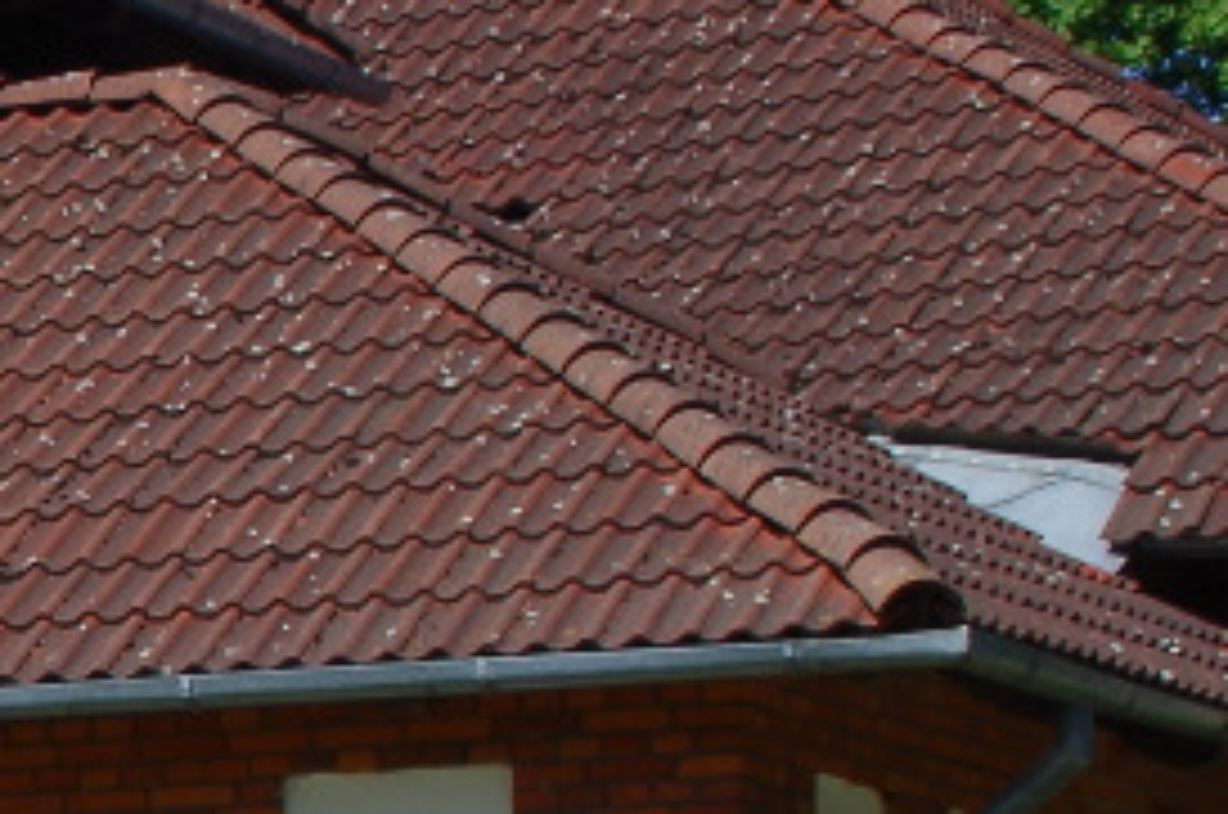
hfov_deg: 6.7
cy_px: 886
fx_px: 9977
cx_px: -1516
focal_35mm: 293
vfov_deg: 4.7
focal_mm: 33
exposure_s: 1/160
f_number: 11
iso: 100
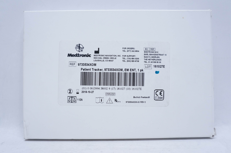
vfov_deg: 41.6
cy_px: 76
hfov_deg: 59.5
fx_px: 202
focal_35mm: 32
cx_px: 116
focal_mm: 21
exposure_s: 1/80
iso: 800
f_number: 5.6
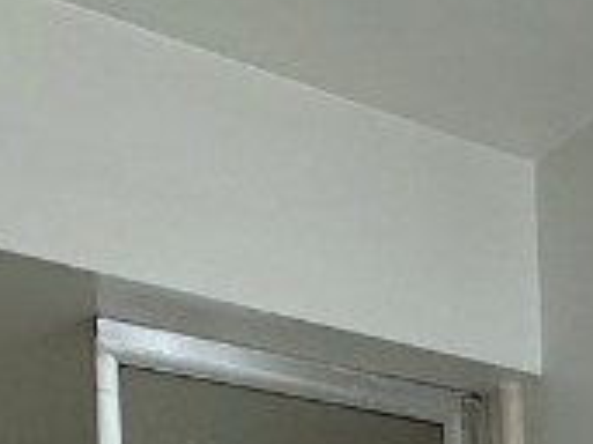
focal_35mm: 84
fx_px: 1438
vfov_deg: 14.1
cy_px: 944
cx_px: 576
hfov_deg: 22.5
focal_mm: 2.22
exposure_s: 1/120
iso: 160
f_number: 2.2
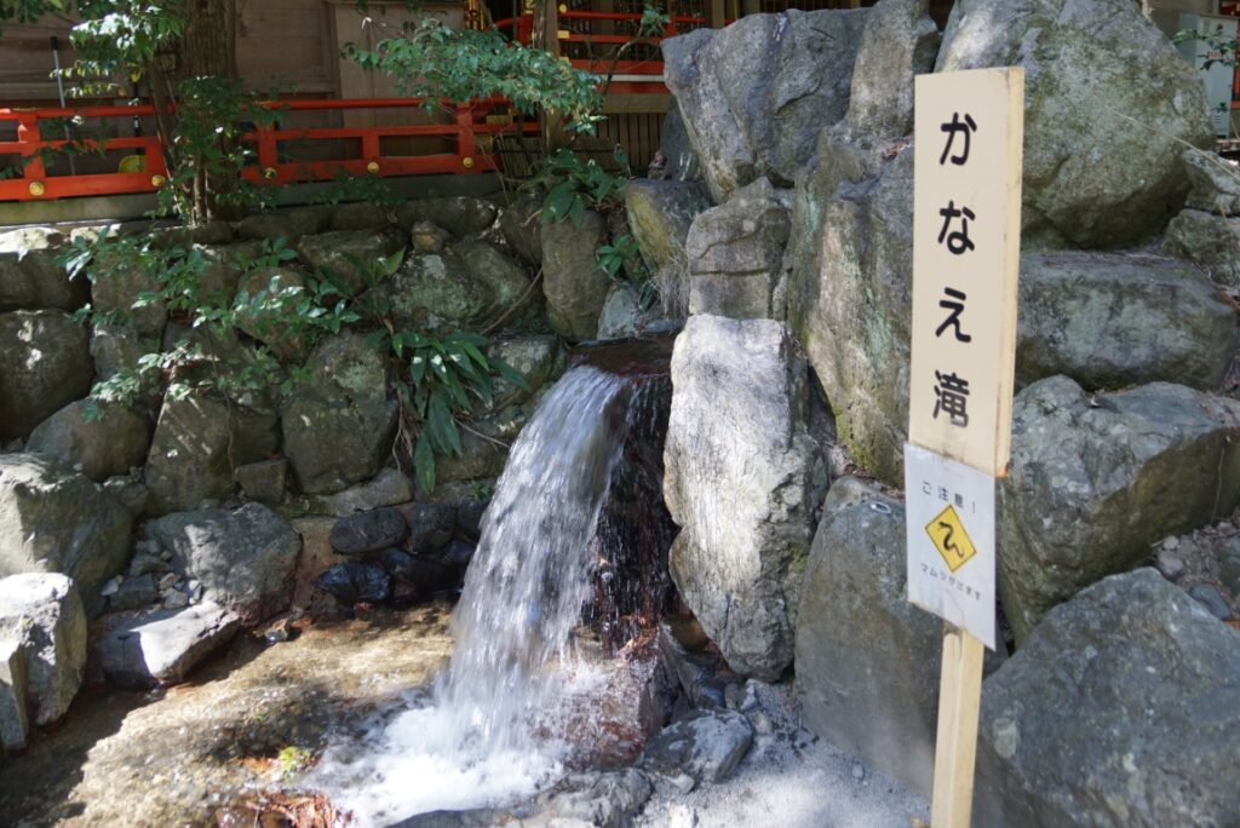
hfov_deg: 67.4
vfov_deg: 48.0
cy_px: 414
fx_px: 930
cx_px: 620
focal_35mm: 27
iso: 160
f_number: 3.5
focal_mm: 18
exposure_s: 1/60
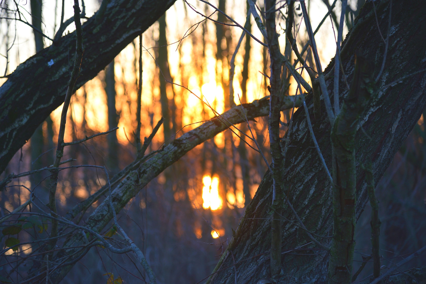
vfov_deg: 11.4
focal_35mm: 120
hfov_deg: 17.1
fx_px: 1420
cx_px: 213
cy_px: 142
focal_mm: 120
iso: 100
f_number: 4
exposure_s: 1/320
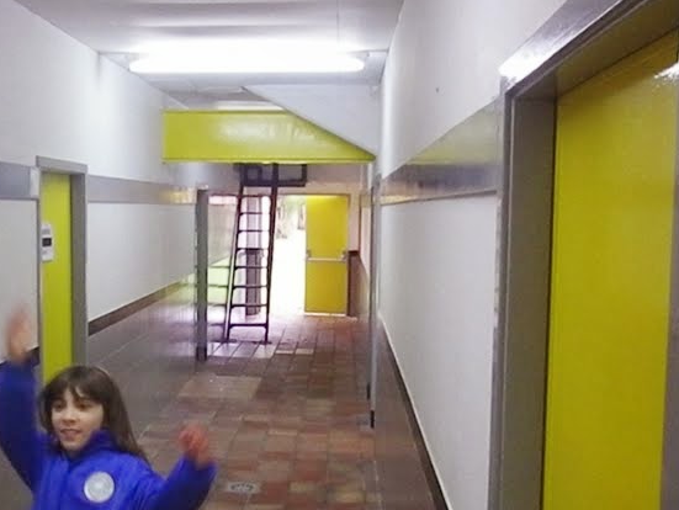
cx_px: 248
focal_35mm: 52
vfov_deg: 28.0
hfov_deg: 36.5
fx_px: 1021
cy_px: 293
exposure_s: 1/80
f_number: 3.2
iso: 640
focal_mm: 5
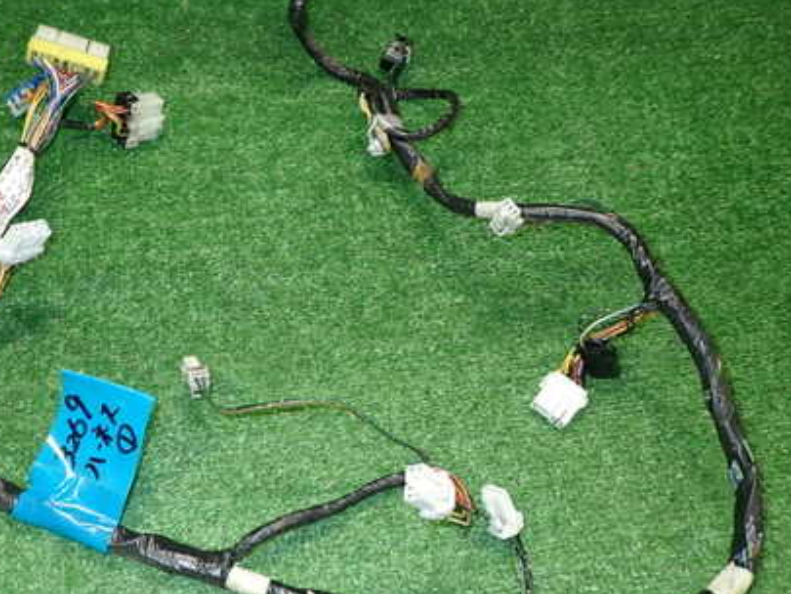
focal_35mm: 37
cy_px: 309
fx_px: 846
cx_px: 307
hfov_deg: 49.7
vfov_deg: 38.7
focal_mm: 4.5
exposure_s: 1/30
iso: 200
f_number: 2
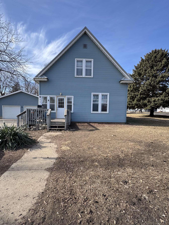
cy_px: 119
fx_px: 117
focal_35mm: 18
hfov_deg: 71.4
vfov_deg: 87.7
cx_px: 76
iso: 40
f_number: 2.2
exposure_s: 1/641
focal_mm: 2.22
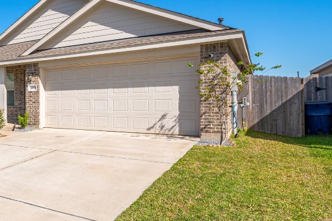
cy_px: 103
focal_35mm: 34
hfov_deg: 45.2
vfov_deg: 38.8
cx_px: -15
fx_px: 313
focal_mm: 16
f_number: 13
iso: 100
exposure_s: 1/160
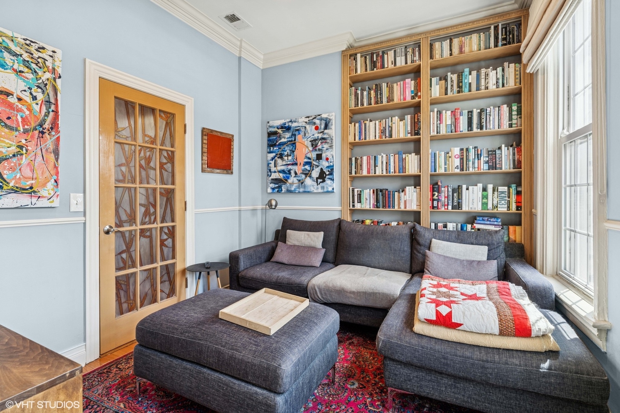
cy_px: 206
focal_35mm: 17
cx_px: 310
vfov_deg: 70.4
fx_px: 293
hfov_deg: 93.3
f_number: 8
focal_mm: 17
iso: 320
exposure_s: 1/40
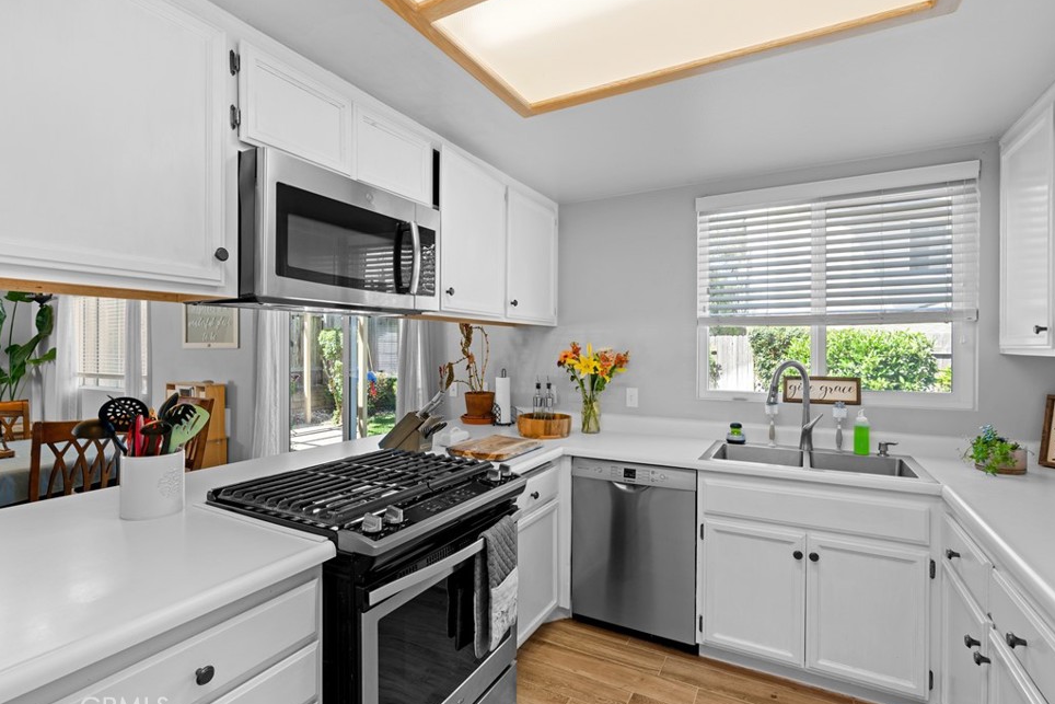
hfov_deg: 93.3
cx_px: 534
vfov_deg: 70.5
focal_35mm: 17
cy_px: 349
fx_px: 498
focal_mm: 16
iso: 400
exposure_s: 1/2
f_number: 8
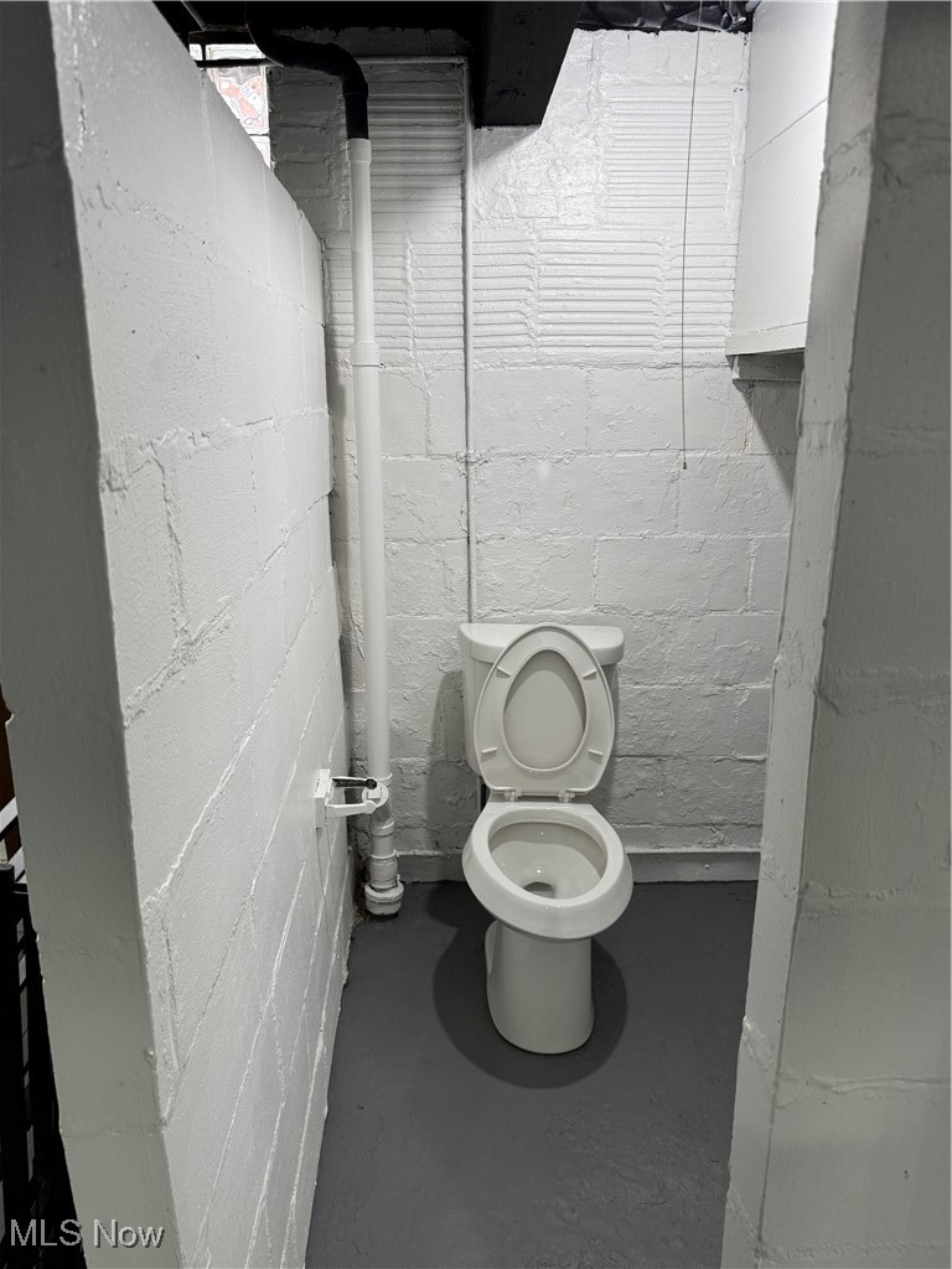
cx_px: 476
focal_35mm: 24
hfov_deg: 56.8
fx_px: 880
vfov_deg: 71.6
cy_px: 634
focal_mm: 6.76
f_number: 1.78
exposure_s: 1/120
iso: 160
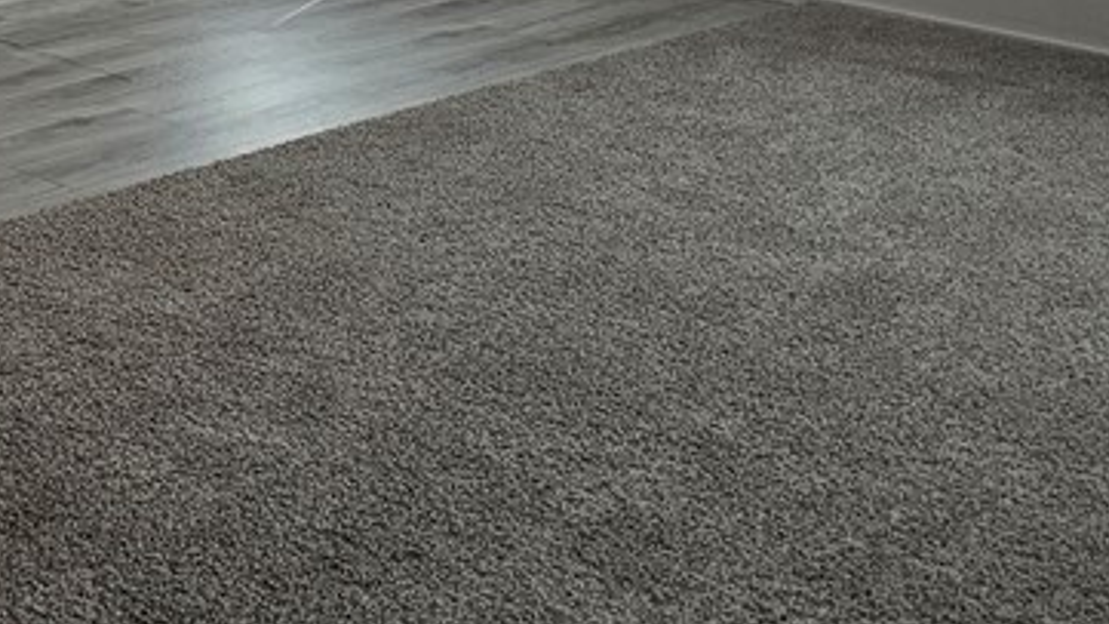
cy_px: -332
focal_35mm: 71
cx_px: 154
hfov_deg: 28.8
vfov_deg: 15.6
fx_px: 2088
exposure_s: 1/120
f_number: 1.7
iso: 25
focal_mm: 6.3
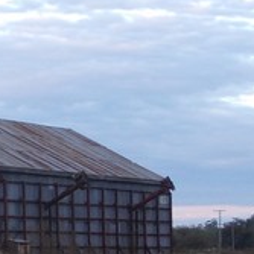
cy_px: 262
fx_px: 1444
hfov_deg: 9.7
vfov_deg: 10.0
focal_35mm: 174
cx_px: -132
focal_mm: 6.1
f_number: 3.3
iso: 80
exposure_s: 1/30
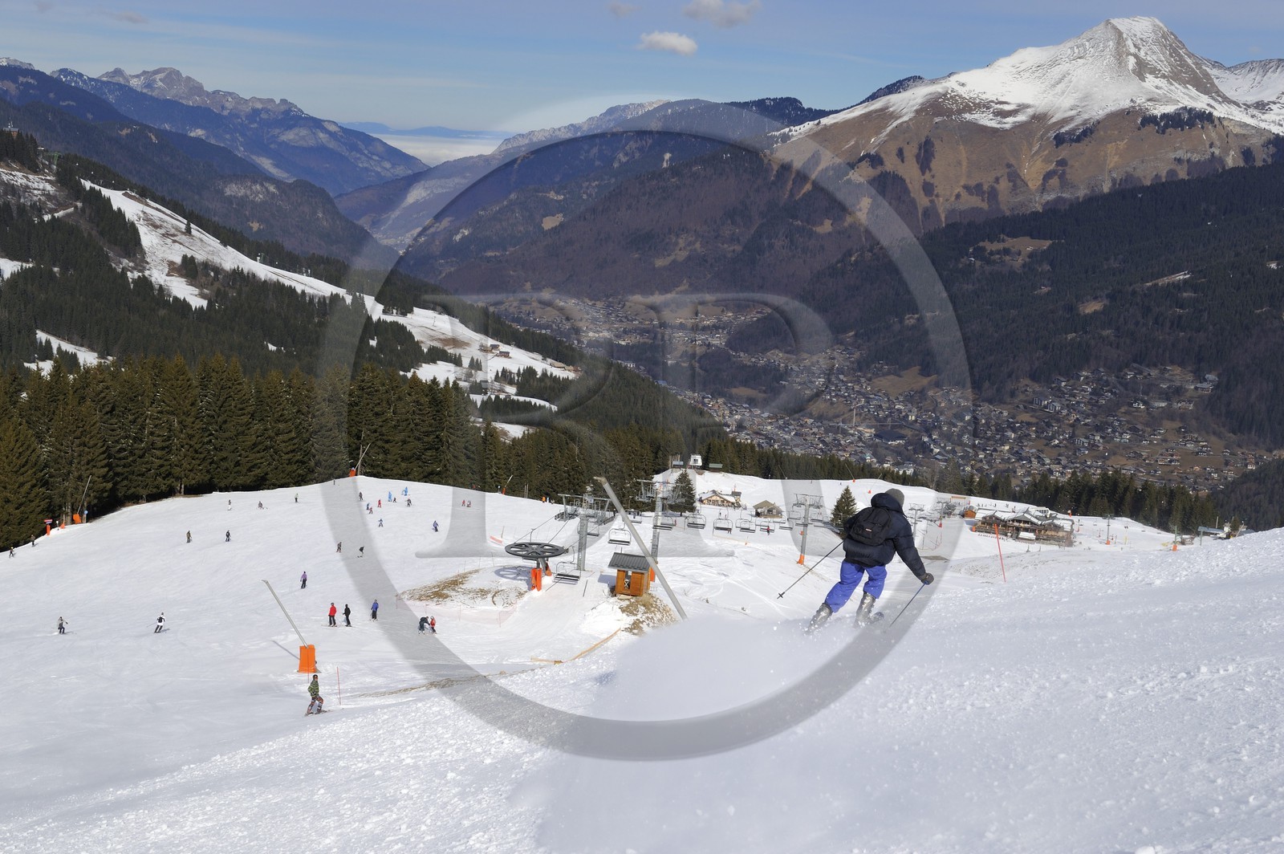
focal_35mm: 48
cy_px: 427
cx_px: 642
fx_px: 1711
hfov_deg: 41.1
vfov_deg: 28.0
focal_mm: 48
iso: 400
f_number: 13
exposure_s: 1/500
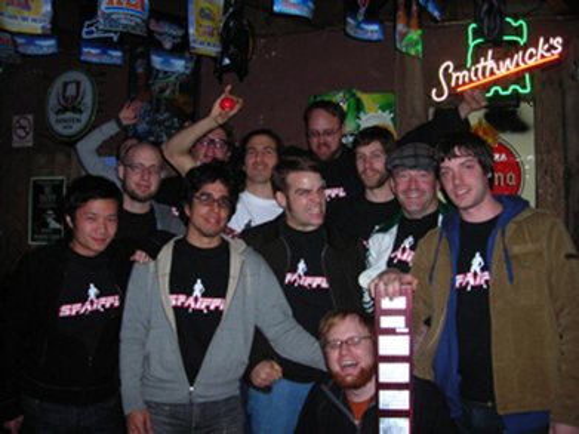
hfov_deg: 49.0
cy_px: 217
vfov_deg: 37.7
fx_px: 635
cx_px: 290
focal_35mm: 38
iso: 135
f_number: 3.2
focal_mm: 6.3
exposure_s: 1/60.1
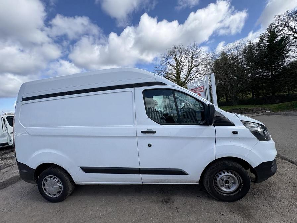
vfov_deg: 85.7
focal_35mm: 14
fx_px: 120
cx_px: 148
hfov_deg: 102.1
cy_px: 112
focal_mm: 2.22
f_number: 2.2
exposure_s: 1/1506
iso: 50
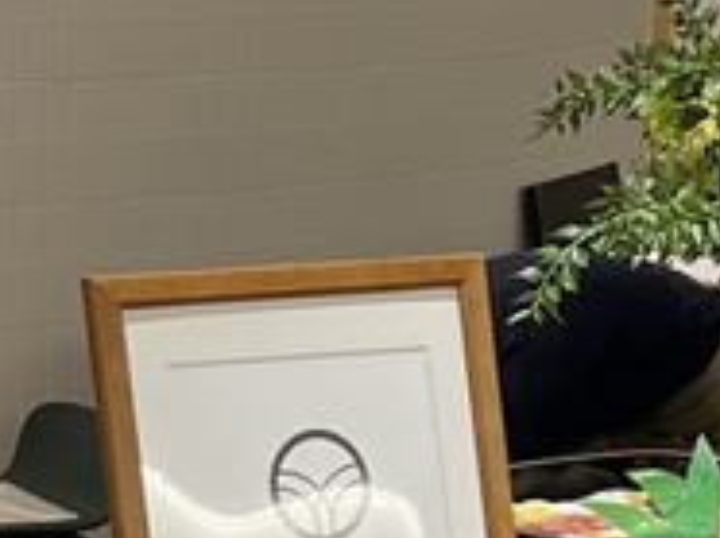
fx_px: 3490
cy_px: 503
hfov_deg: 11.8
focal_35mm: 168
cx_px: 325
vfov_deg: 8.8
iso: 125
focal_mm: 5.7
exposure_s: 1/100
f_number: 1.5
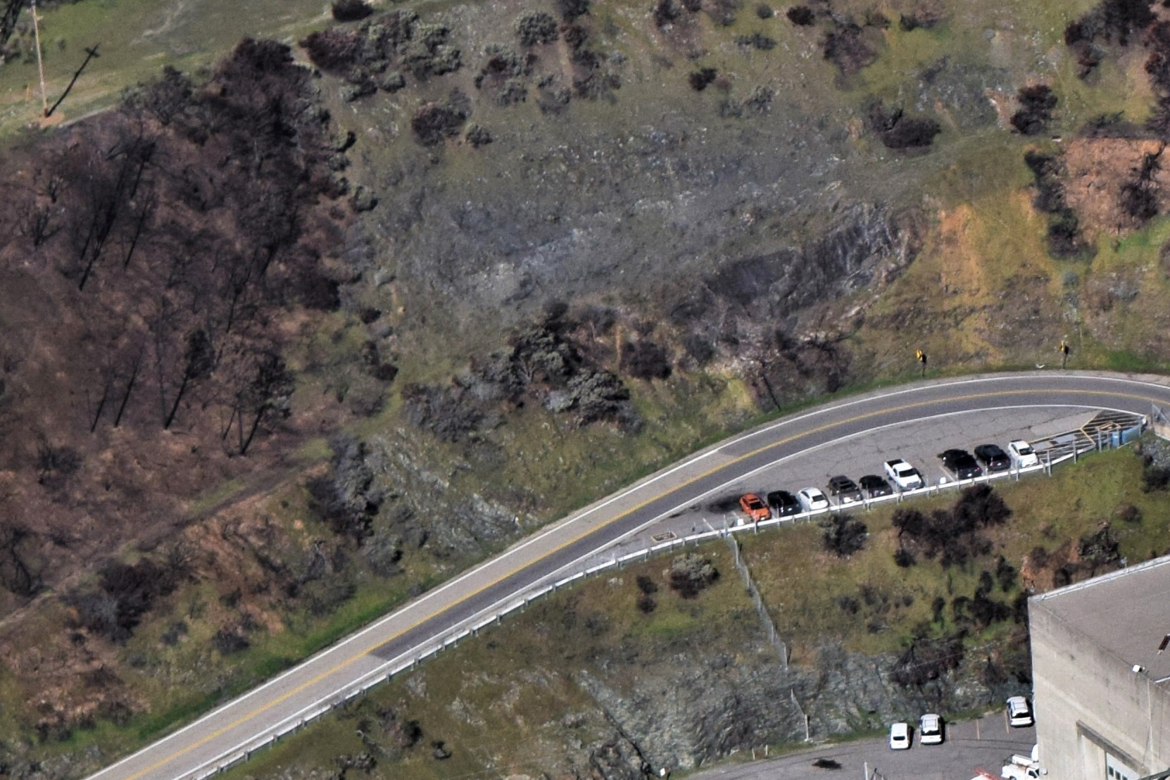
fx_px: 9678
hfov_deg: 6.8
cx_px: 1628
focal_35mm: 298
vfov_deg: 4.6
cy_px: 1002
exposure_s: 1/1250
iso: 400
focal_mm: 55
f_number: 5.6
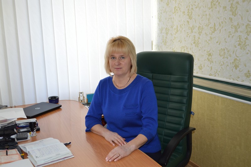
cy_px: 84
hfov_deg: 53.2
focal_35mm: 36
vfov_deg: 36.8
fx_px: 251
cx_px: 126
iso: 400
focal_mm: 24
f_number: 4
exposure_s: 1/80
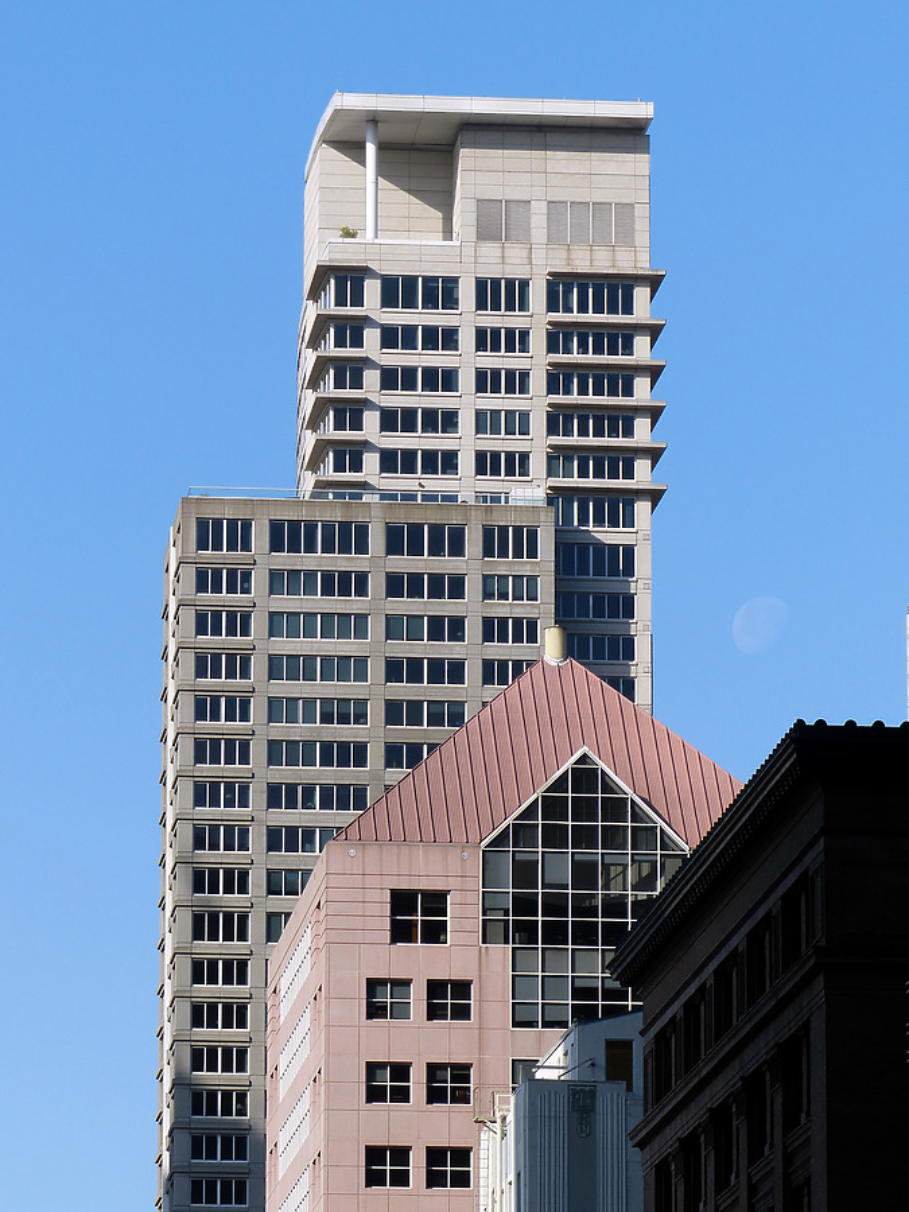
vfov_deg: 10.1
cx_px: 454
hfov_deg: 7.6
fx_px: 6827
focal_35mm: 195
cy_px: 606
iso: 100
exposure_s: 1/1300
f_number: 4
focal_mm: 35.1
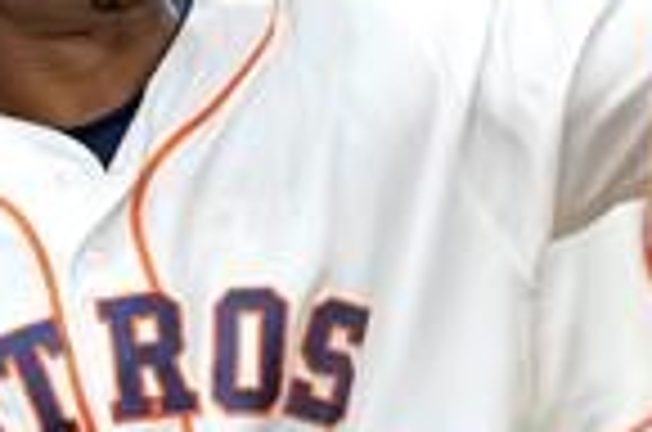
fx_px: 32474
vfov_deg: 0.8
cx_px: 432
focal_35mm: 1797
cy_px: 74
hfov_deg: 1.2
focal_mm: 400
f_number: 2.8
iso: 3200
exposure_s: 1/2000
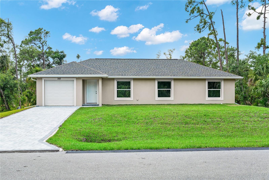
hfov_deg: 55.8
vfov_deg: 38.9
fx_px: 254
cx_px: 134
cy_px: 90
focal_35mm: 34
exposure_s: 1/25
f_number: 7.1
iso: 50
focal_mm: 23
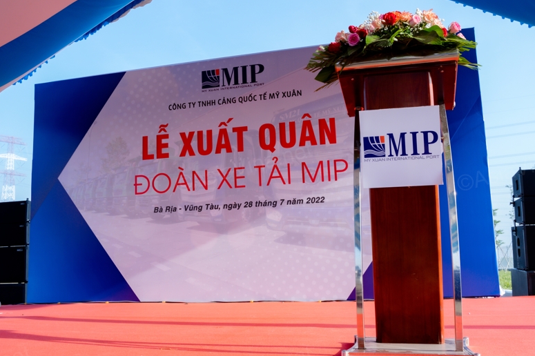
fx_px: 550
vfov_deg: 35.9
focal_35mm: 37
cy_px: 164
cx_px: 244
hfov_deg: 51.8
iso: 500
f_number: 7.1
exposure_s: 1/320
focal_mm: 28
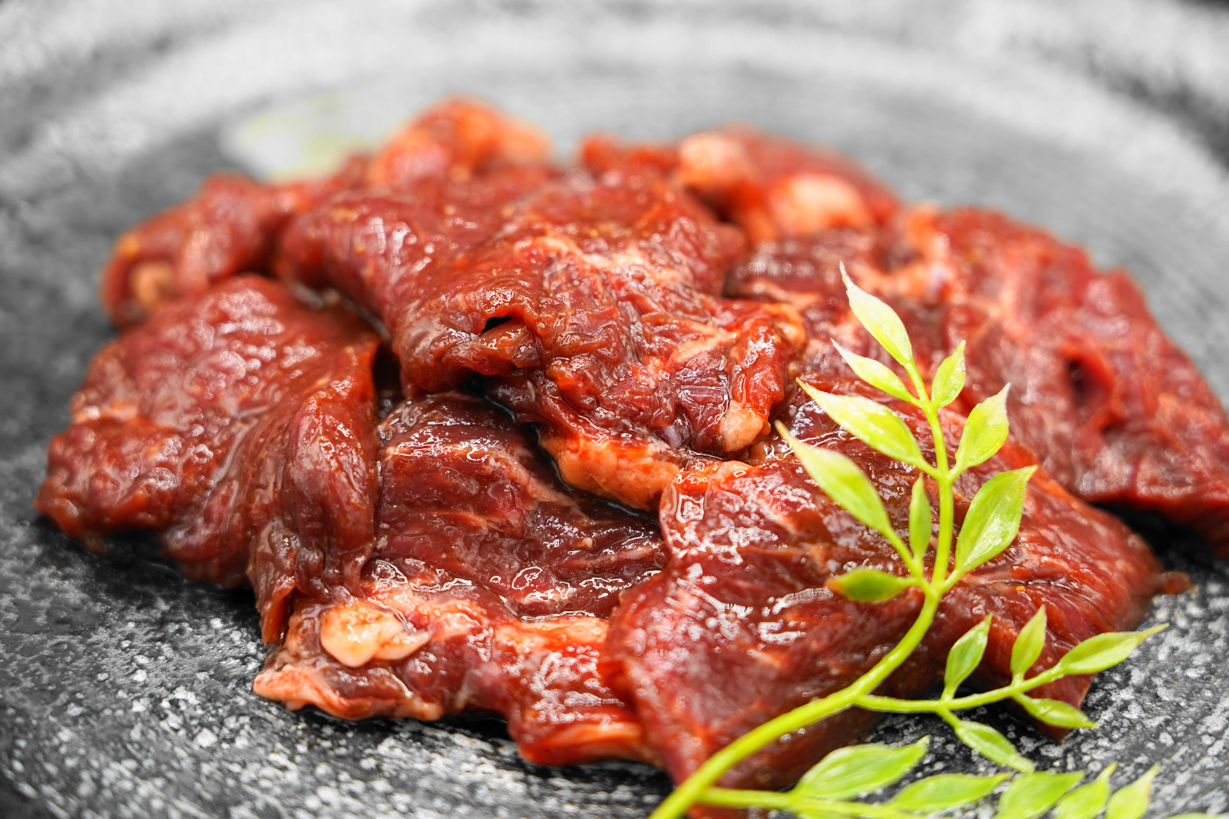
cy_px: 410
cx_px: 614
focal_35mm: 105
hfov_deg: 19.5
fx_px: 3584
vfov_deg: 13.0
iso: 160
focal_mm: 105
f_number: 4
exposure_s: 1/125
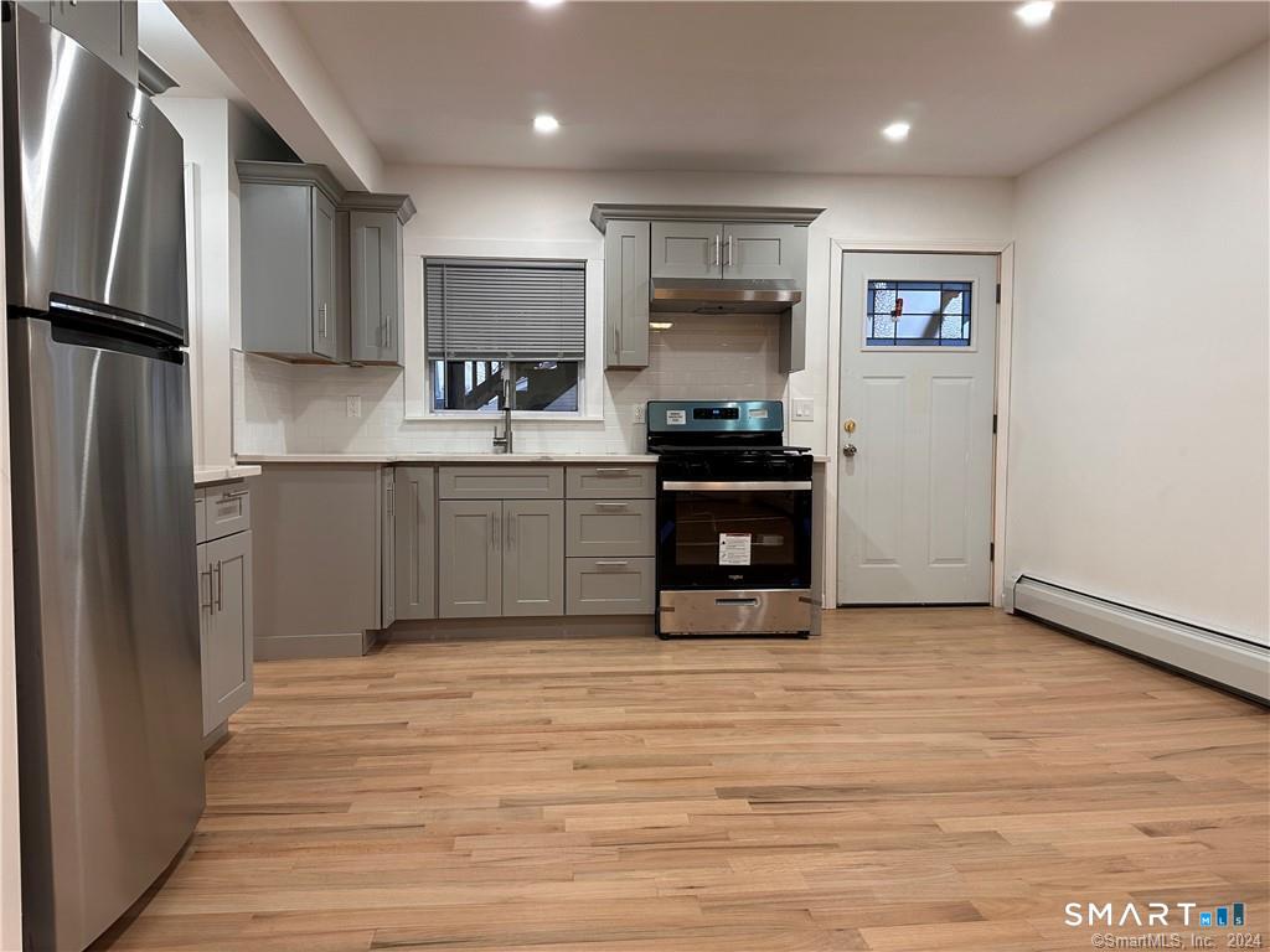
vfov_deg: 56.8
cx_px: 635
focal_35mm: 24
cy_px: 476
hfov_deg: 71.6
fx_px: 881
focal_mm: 6.86
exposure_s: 1/60
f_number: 1.78
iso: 125
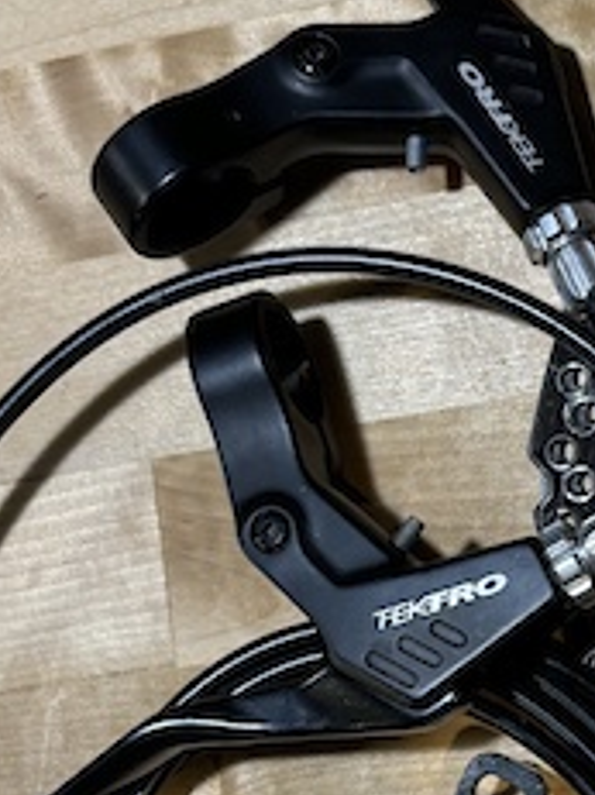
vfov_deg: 20.8
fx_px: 2065
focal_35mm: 90
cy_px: 864
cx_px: 746
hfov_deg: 15.7
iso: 200
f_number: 1.6
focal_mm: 5.96
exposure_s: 1/60
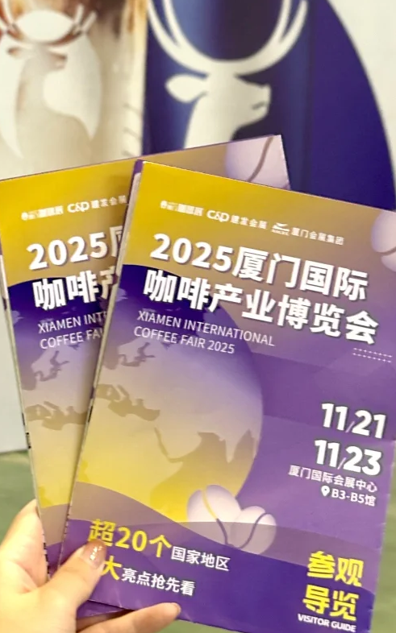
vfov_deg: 20.2
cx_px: 12
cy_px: 55
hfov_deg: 12.8
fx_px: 1745
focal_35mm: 101
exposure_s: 1/50
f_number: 1.6
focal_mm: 5.96
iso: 100
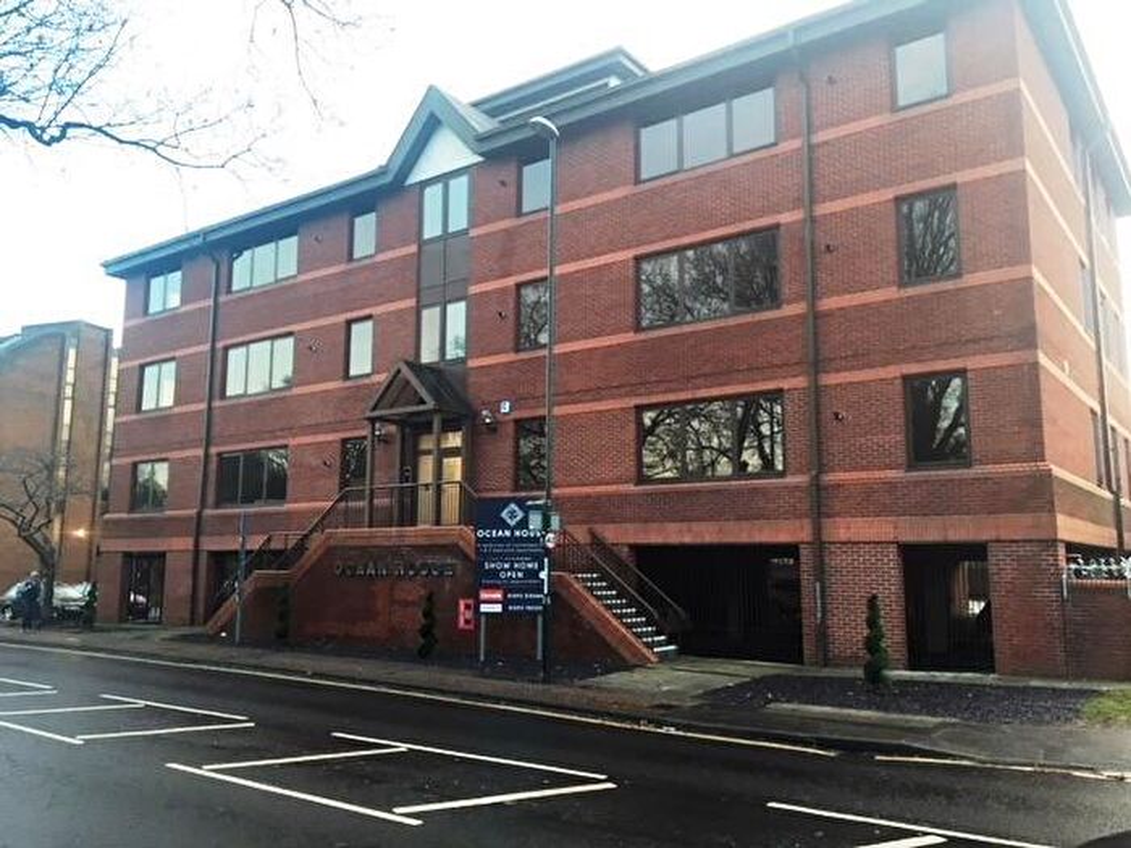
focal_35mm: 29
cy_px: 424
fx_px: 948
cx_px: 566
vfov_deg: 48.2
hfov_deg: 61.7
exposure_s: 1/33
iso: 25
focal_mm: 4.15
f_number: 2.2
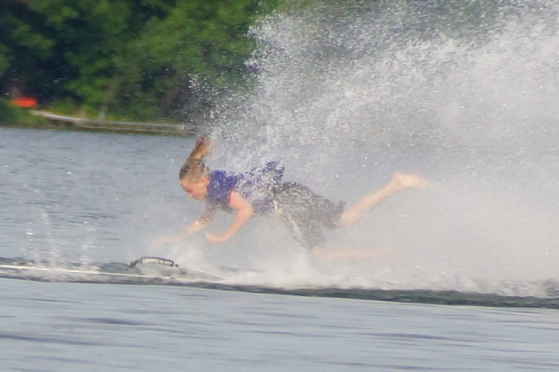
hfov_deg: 5.5
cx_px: 280
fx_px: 5821
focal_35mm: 375
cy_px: 186
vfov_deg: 3.7
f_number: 6.3
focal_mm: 250
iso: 320
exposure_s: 1/400
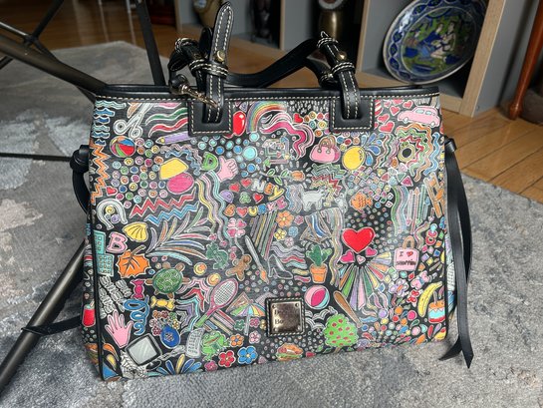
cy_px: 204
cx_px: 272
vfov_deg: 53.1
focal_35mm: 26
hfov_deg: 67.3
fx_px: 408
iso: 50
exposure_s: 1/371
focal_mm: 5.7
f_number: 1.5
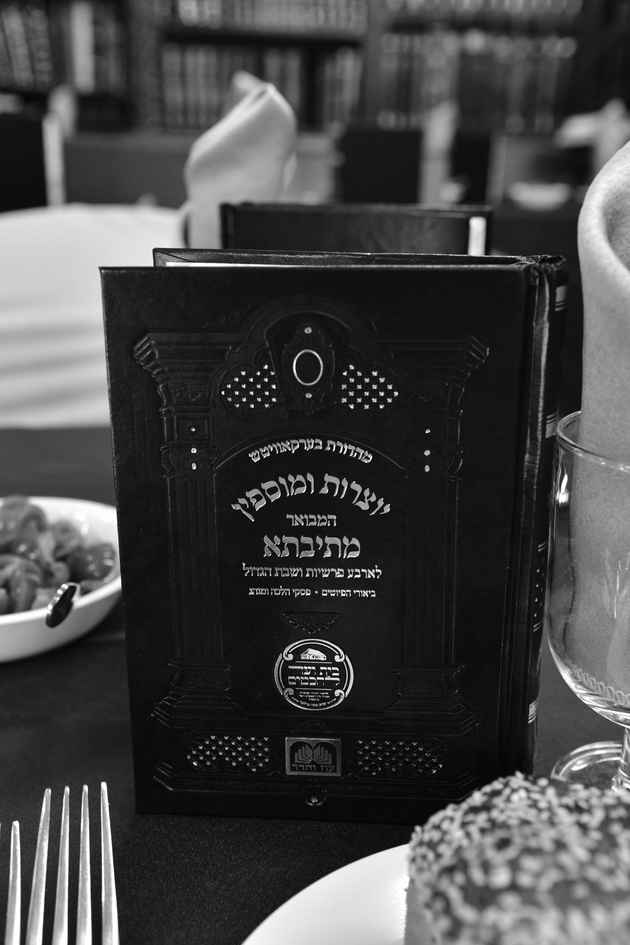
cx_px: 315
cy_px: 472
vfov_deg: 44.5
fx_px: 1155
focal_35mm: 44
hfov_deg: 30.5
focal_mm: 44
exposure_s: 1/100
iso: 1250
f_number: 6.3
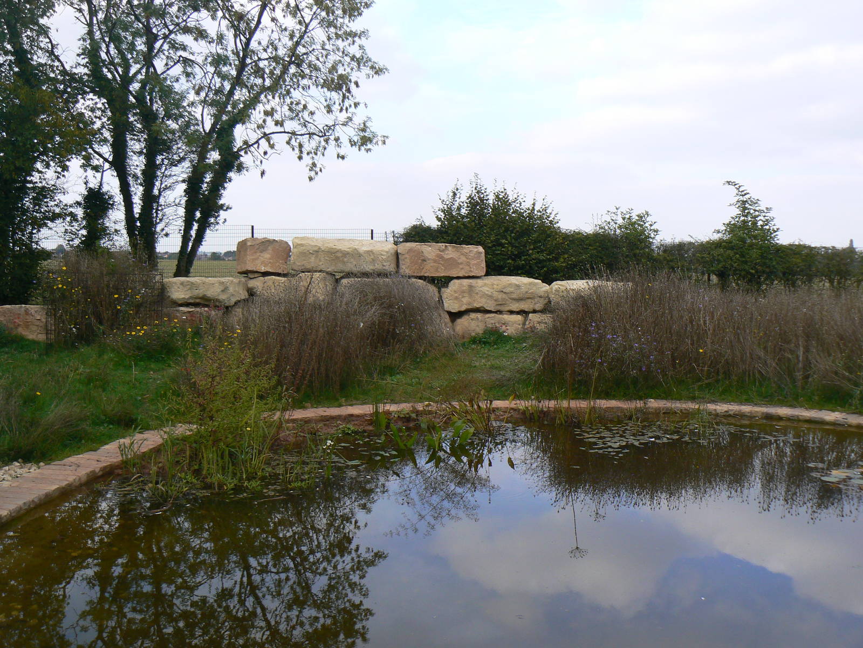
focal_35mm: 36
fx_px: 898
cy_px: 324
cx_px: 432
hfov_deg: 51.4
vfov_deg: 39.7
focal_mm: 6
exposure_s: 1/160
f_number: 5.6
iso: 80
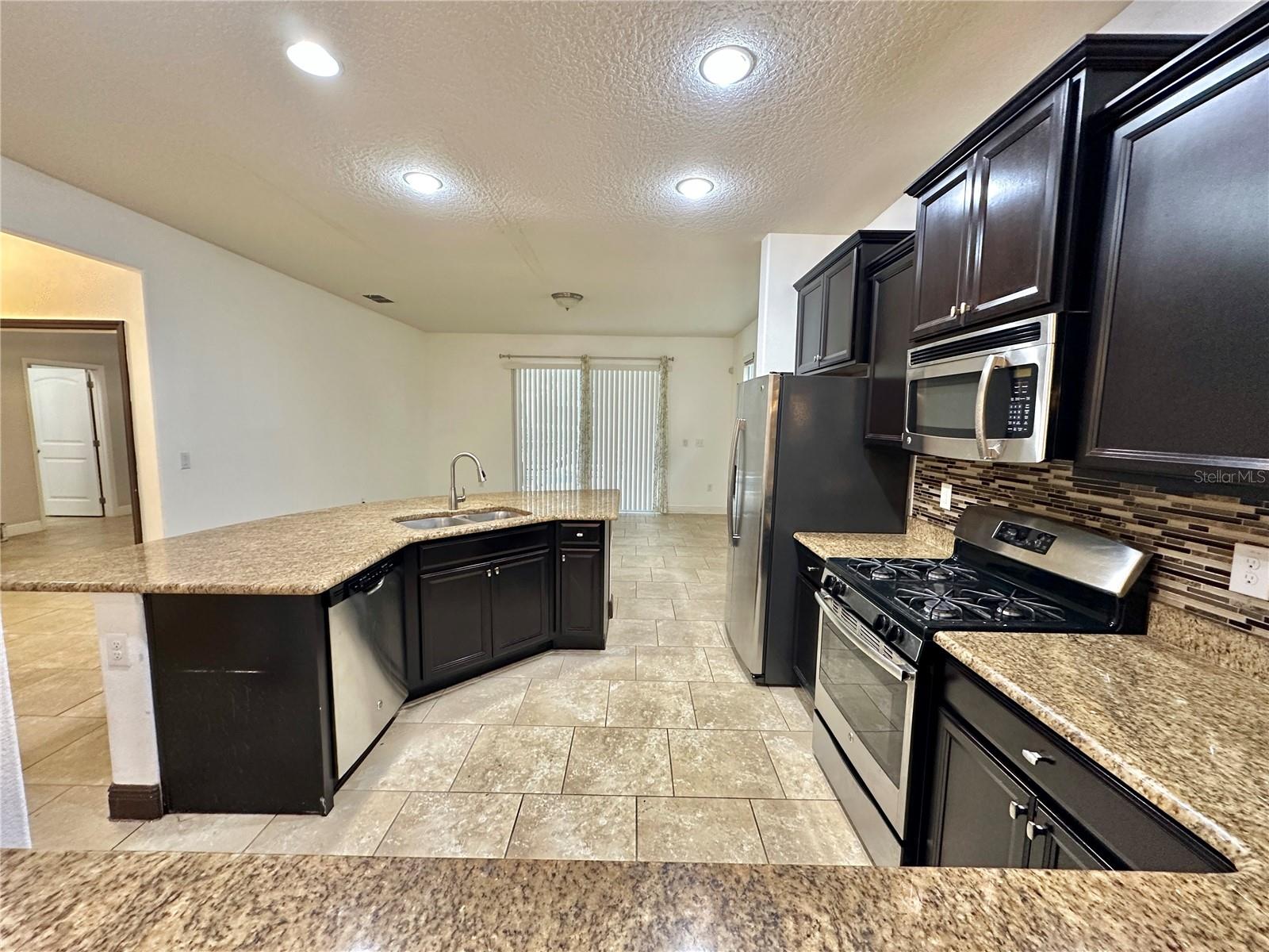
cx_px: 634
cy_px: 476
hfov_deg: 102.1
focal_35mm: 14
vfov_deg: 85.7
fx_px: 513
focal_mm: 2.22
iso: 320
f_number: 2.2
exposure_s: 1/60
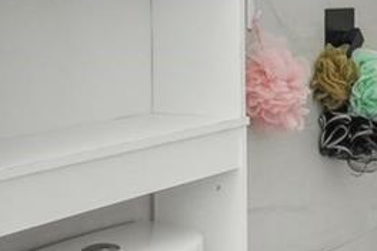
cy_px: 11
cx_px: 356
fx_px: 1047
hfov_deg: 19.9
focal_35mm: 100
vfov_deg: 13.5
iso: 400
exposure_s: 1/10
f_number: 8
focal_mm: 16.5
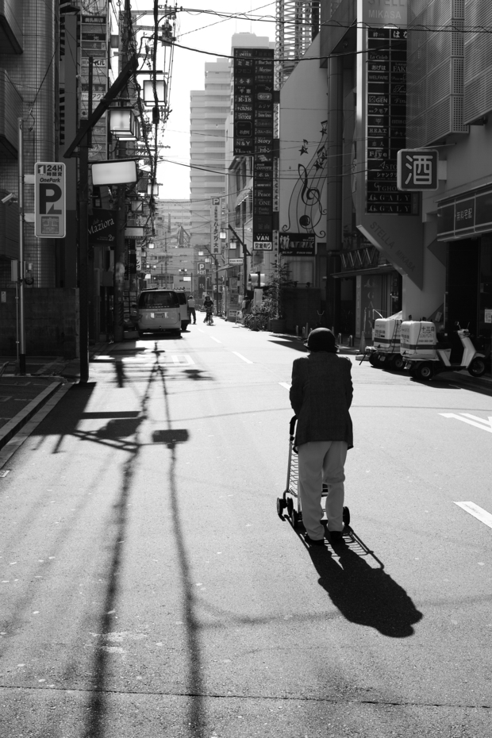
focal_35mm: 45
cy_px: 369
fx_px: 922
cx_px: 246
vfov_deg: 43.6
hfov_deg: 29.9
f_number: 7.1
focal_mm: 30
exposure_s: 1/320
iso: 100
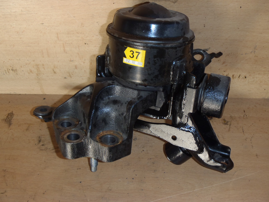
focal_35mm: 38
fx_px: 295
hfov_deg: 49.0
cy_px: 101
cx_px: 134
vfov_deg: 37.7
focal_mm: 6.83
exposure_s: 1/40
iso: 100
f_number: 4.6
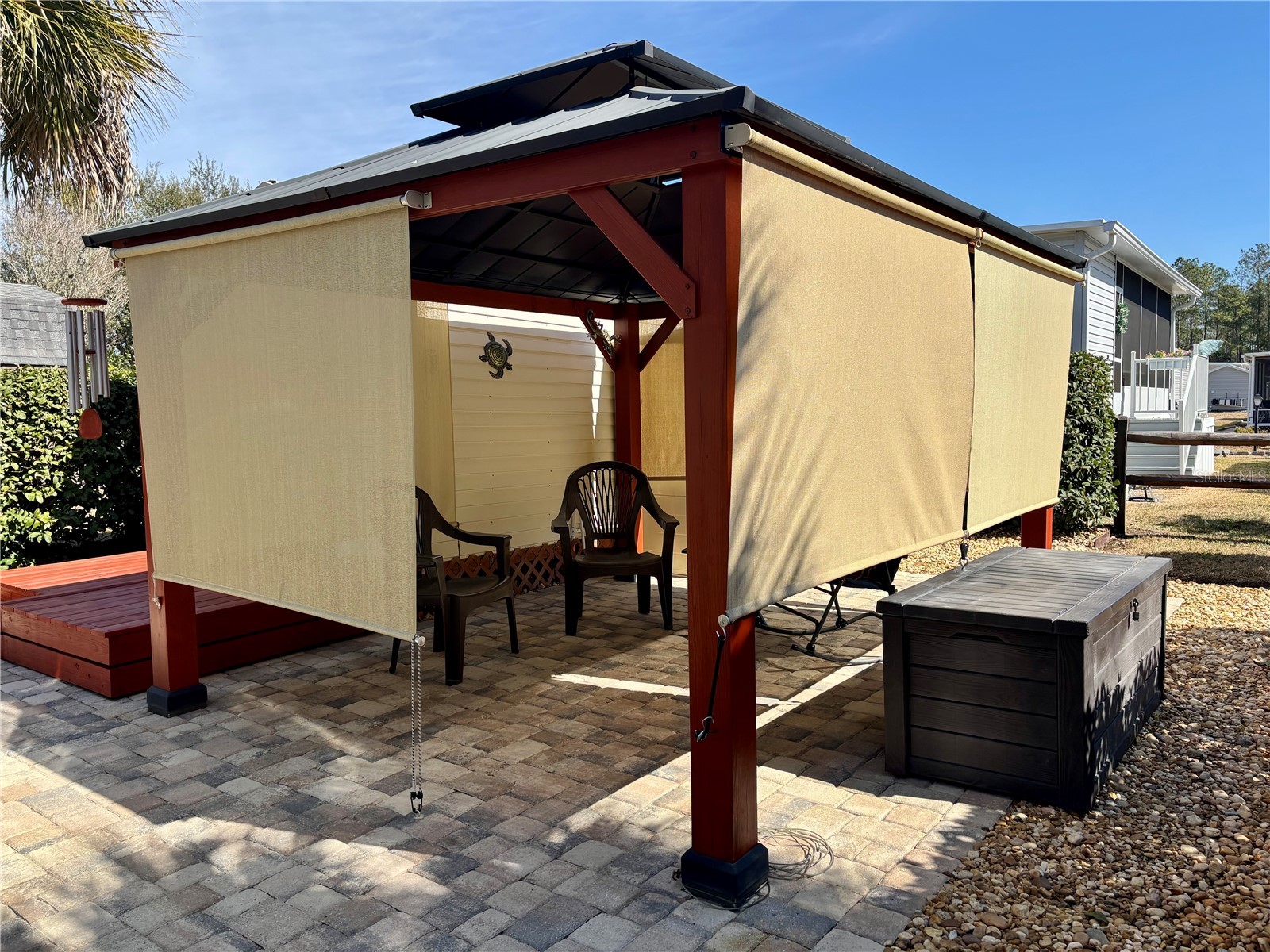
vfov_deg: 53.1
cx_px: 635
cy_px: 476
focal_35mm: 26
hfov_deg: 67.3
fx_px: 954
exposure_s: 1/2710
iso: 50
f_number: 1.6
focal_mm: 5.96
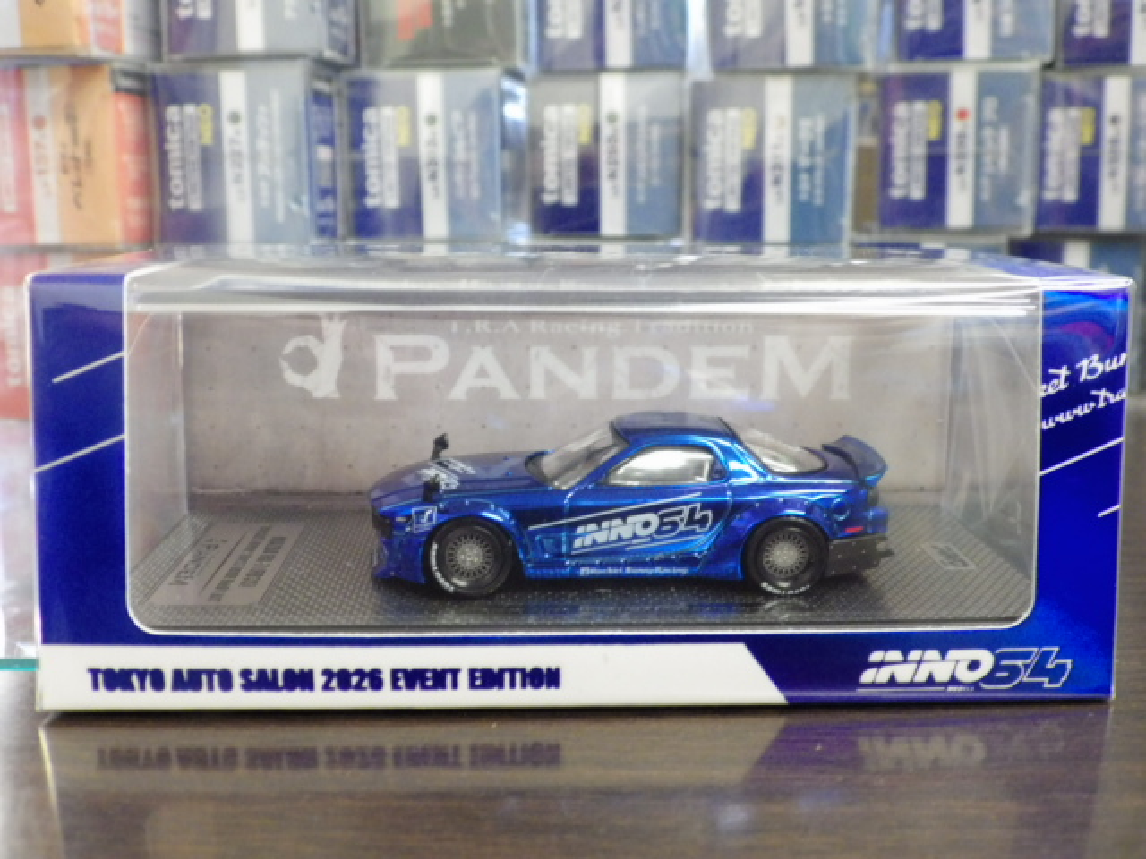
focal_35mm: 41
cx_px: 573
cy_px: 430
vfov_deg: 35.1
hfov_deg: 45.8
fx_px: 1357
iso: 800
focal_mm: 7.4
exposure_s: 1/25
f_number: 3.6
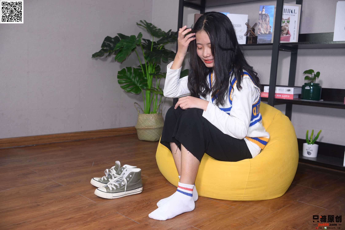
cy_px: 115
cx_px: 172
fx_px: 336
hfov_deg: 54.4
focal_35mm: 35
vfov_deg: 37.9
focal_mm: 35
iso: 500
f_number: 5.6
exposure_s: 1/80
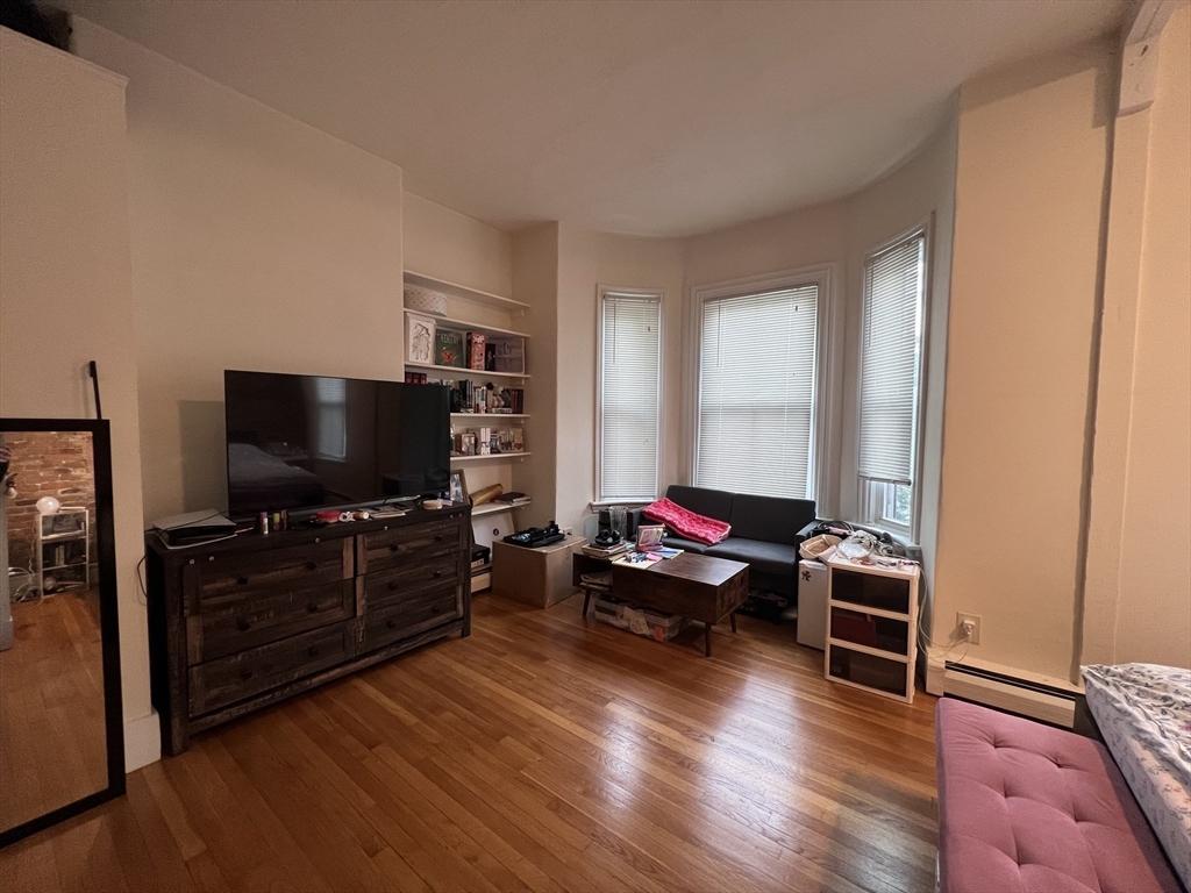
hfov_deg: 106.2
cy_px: 446
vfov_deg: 89.9
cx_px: 596
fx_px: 447
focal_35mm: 13
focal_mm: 1.57
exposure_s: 1/60
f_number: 1.8
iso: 250
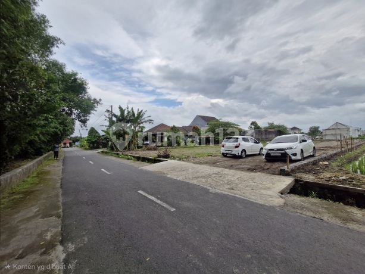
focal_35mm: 13
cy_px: 137
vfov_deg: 89.9
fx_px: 137
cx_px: 182
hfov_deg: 106.2
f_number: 2.2
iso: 50
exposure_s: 1/1667
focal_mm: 1.74
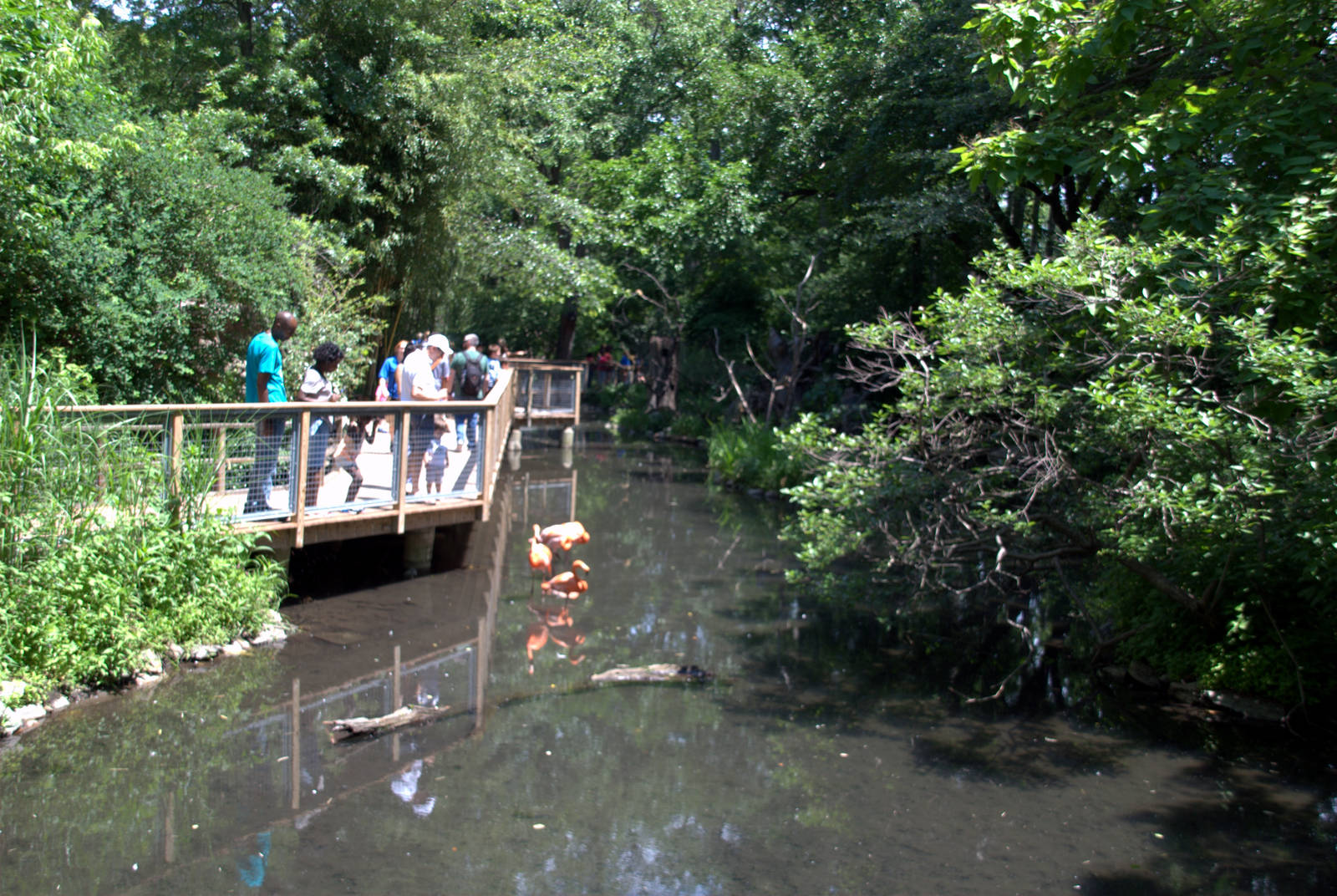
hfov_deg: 51.2
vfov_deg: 35.6
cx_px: 668
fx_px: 1395
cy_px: 448
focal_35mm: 38
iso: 160
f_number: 5.6
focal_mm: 25
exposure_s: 1/125
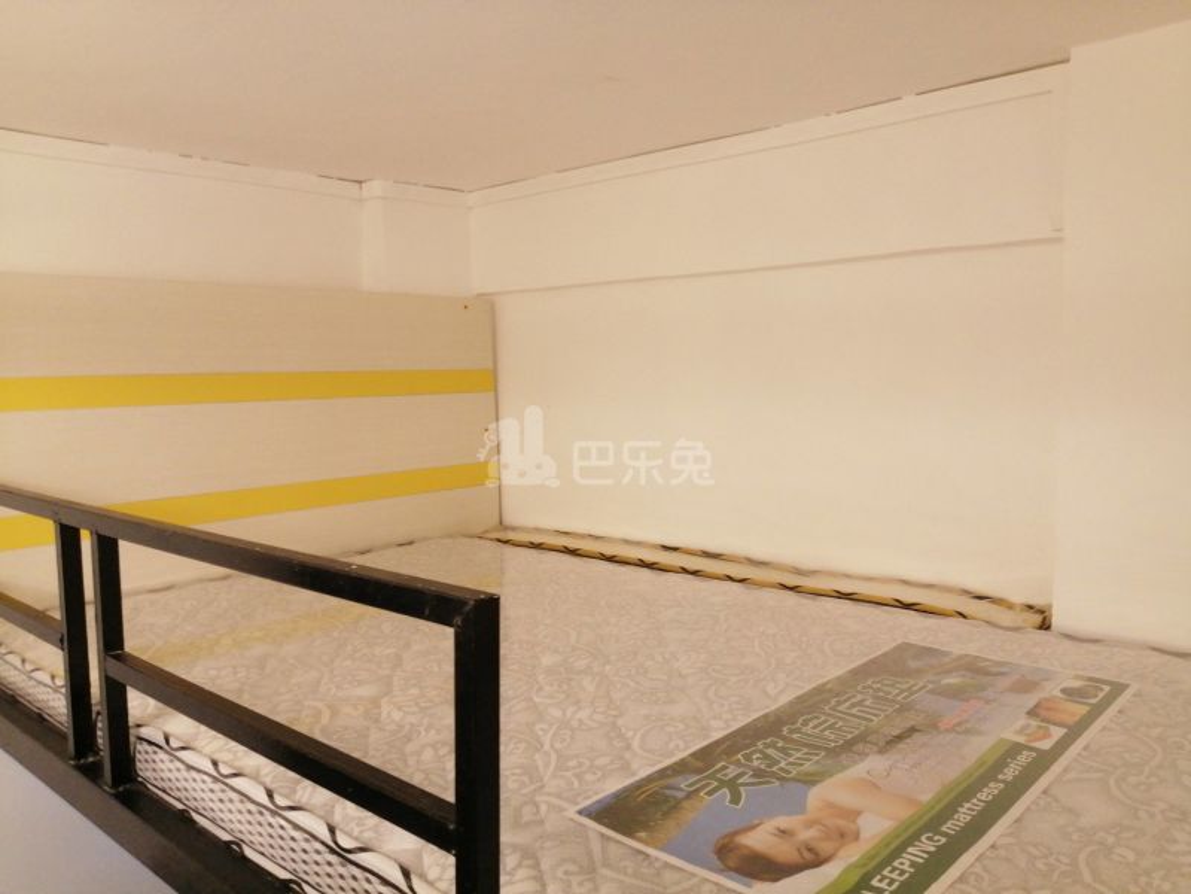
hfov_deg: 67.3
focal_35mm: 26
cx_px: 596
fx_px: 895
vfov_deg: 53.1
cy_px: 447
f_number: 1.8
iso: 160
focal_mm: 3.62
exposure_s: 1/60
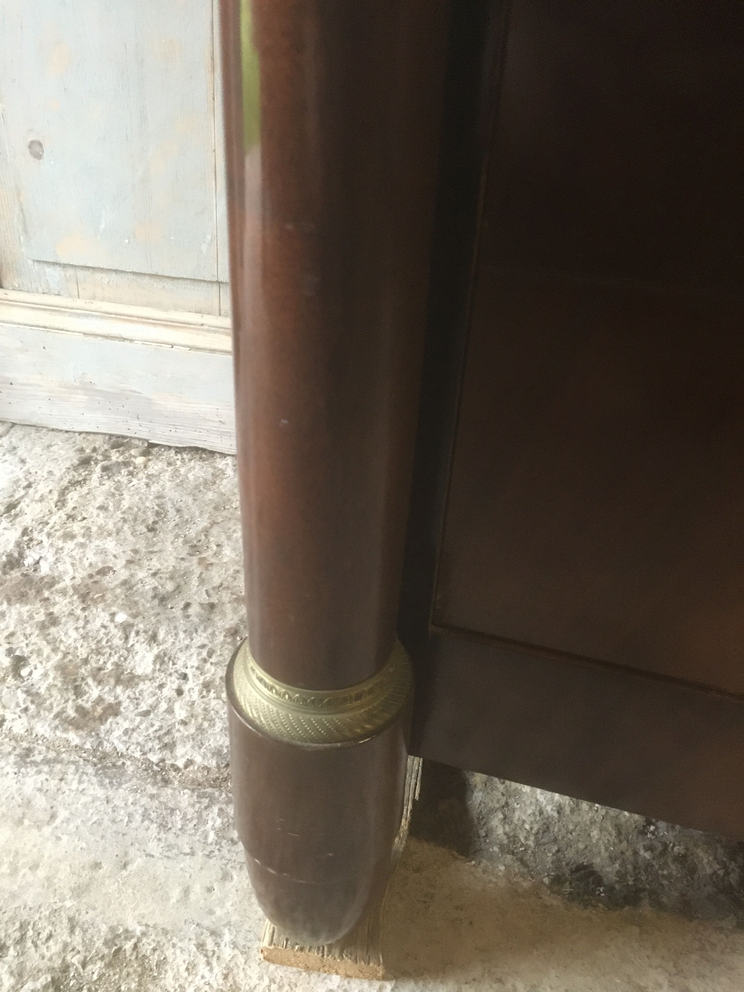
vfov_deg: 61.7
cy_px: 496
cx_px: 372
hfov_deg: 48.2
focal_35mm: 29
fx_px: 831
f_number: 2.2
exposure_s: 1/17
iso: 250
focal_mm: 4.15
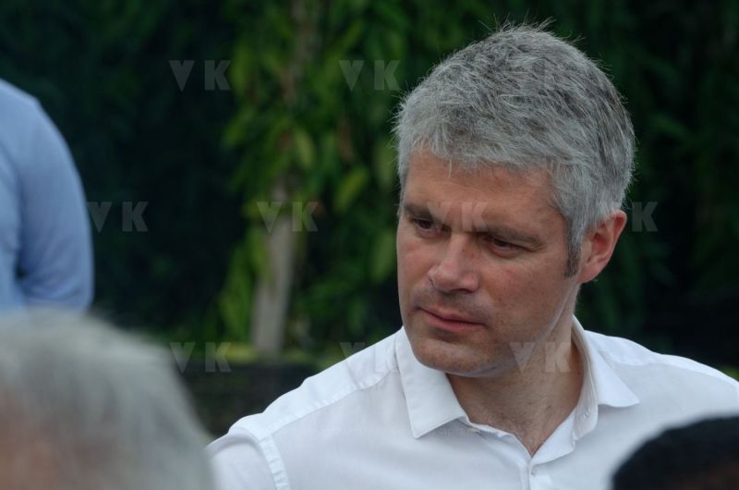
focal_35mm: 300
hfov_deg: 6.9
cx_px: 370
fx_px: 6146
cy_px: 245
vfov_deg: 4.6
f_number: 11
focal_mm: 200
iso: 250
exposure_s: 1/400
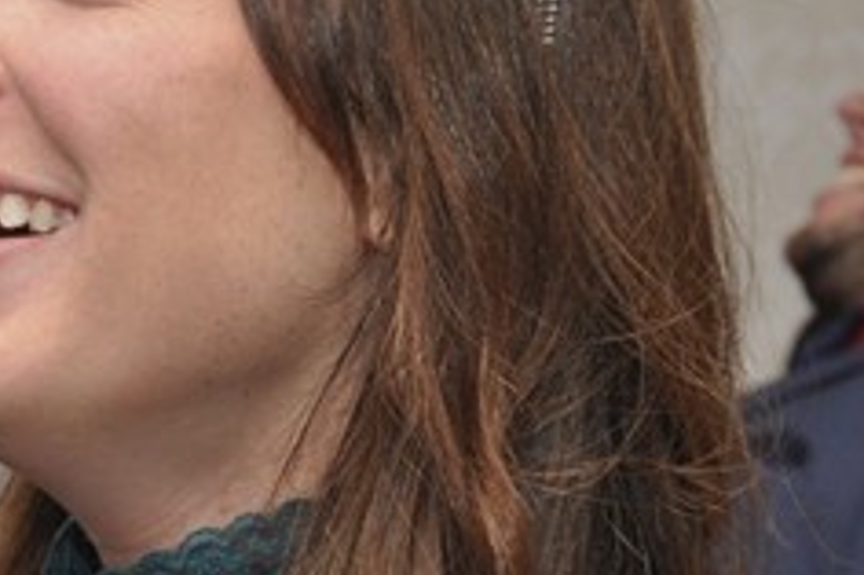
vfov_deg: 7.6
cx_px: 0
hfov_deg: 11.4
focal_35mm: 178
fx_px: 4269
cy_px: -84
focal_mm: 28
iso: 400
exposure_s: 1/60
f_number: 5
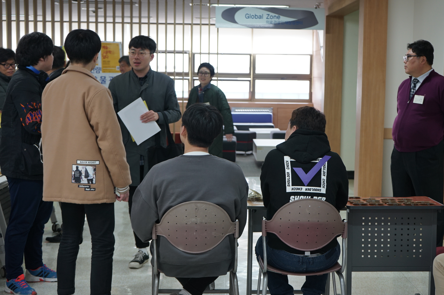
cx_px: 244
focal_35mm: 56
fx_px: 690
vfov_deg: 24.1
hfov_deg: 35.6
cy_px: 148
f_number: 4.5
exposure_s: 1/40
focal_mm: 50
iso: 640
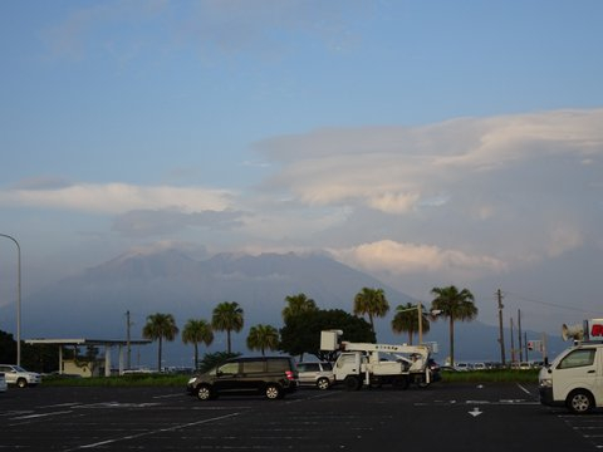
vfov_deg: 24.4
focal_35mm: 60
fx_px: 1045
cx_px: 302
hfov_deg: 32.2
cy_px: 226
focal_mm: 10.23
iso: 80
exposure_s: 1/160
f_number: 4.5
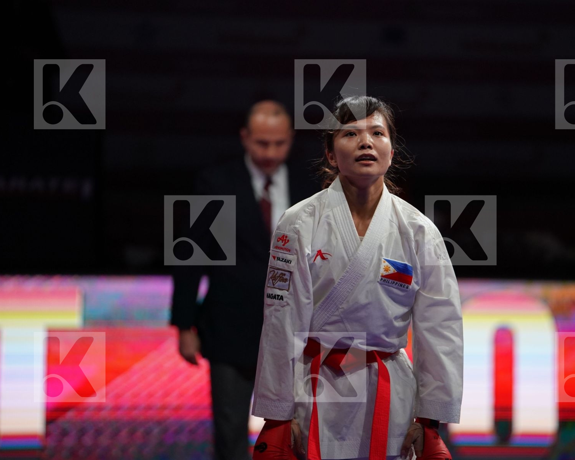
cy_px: 230
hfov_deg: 8.5
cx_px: 330
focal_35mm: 226
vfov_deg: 6.8
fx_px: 3846
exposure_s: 1/1000
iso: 2000
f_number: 2.8
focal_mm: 200
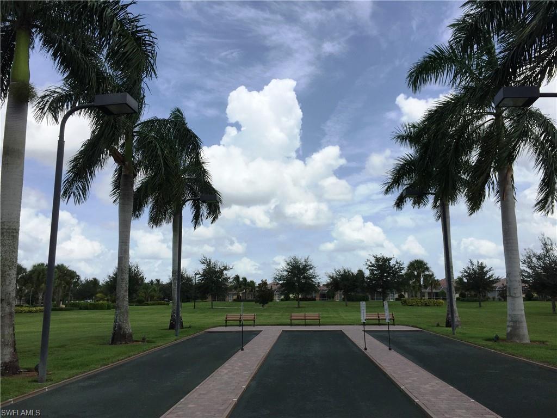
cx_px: 278
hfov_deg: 61.7
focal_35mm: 29
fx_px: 467
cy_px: 209
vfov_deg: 48.2
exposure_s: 1/3049
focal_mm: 4.15
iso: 32
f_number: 2.2
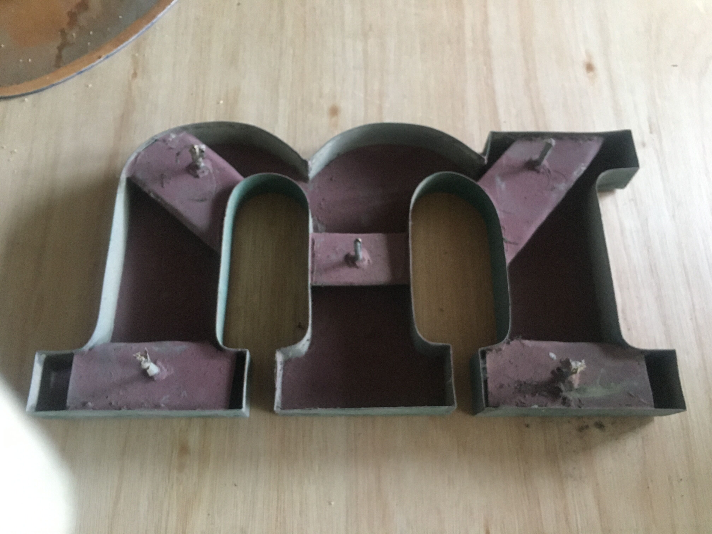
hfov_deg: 61.7
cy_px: 267
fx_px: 596
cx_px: 356
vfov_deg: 48.2
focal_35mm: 29
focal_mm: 4.15
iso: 250
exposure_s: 1/33
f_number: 2.2
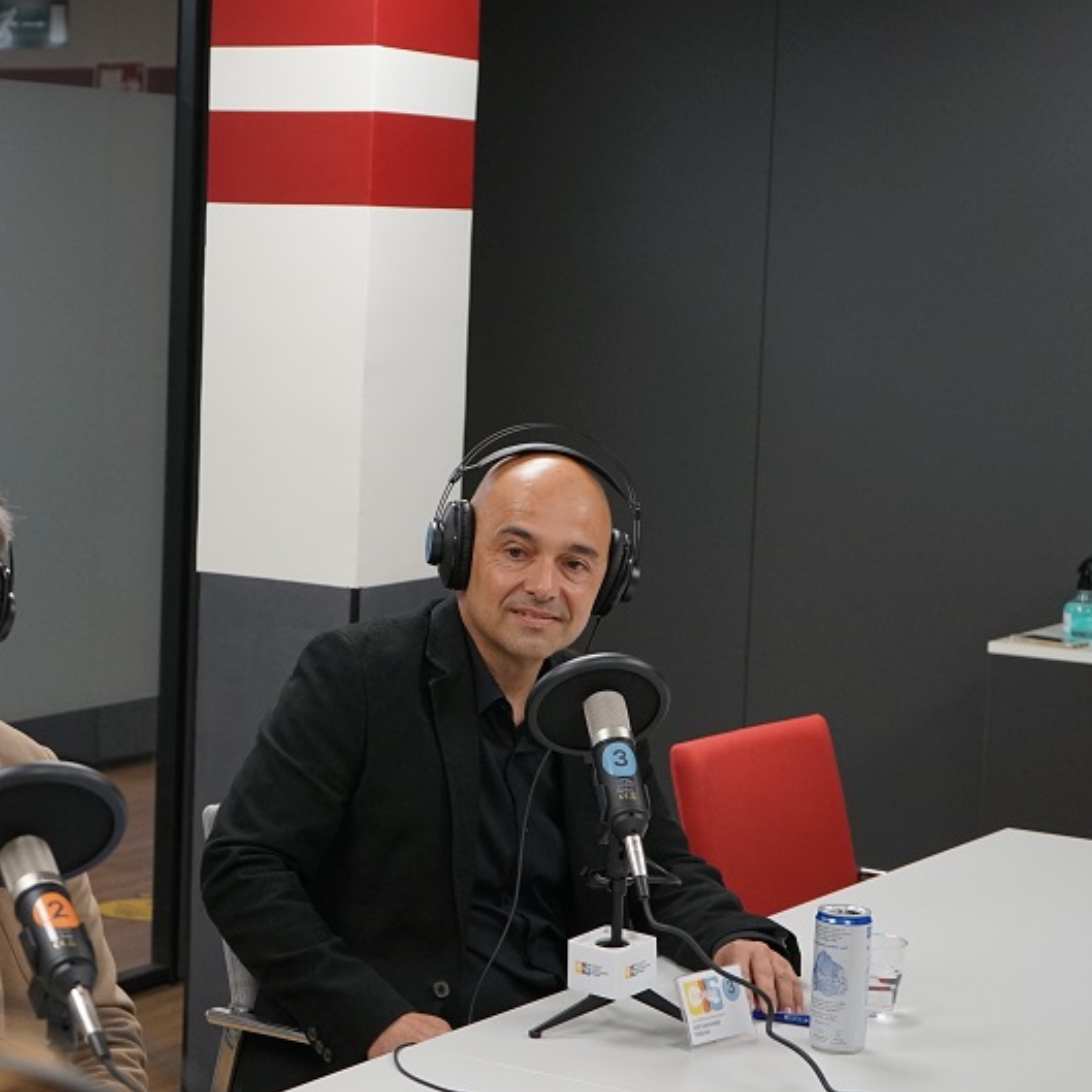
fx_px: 2891
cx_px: 244
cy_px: 607
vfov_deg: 21.4
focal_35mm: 81
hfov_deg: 21.2
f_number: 5
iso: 1250
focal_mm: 56
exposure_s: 1/160
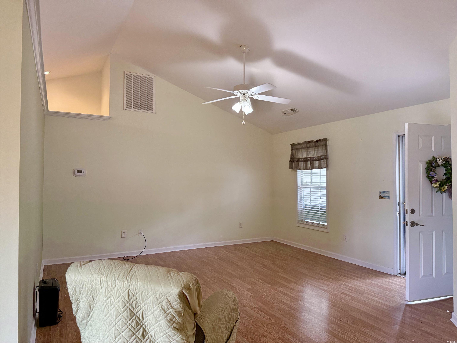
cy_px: 172
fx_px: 317
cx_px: 228
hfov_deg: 71.6
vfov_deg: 56.8
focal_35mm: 24
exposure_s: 1/120
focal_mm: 6.76
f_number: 1.78
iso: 400
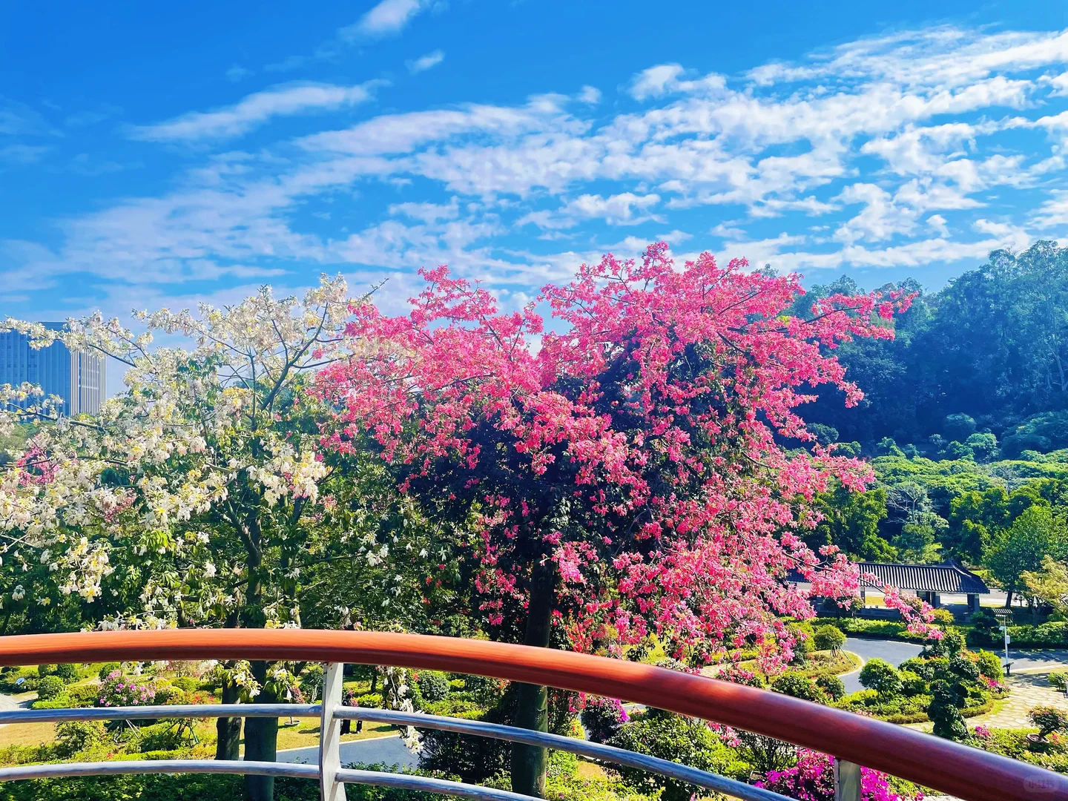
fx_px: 802
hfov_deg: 67.3
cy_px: 400
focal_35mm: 26
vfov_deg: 53.1
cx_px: 534
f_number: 1.6
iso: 32
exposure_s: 1/3040
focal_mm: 4.2
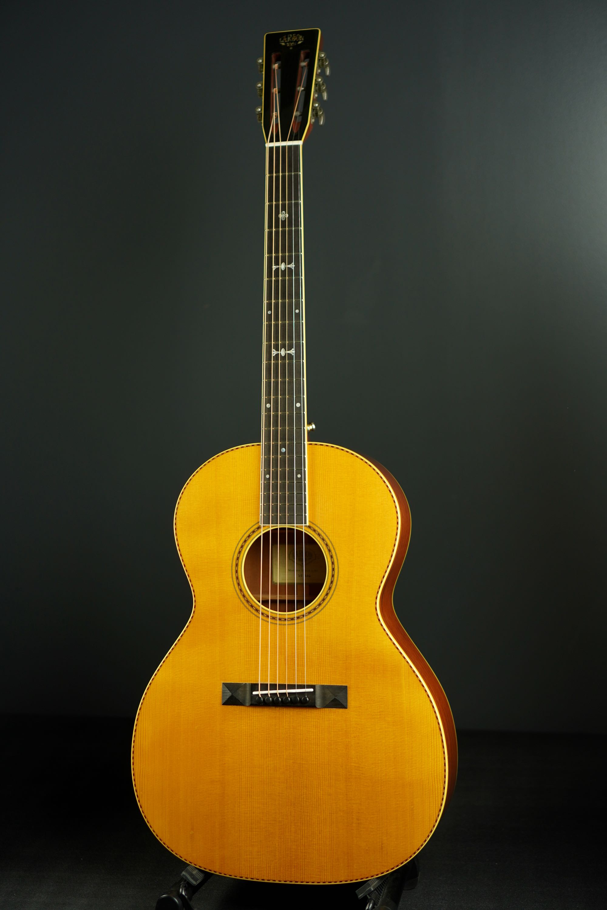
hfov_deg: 25.8
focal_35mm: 52
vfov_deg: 37.9
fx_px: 1328
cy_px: 455
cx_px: 304
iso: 100
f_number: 2.2
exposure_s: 1/80
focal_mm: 35
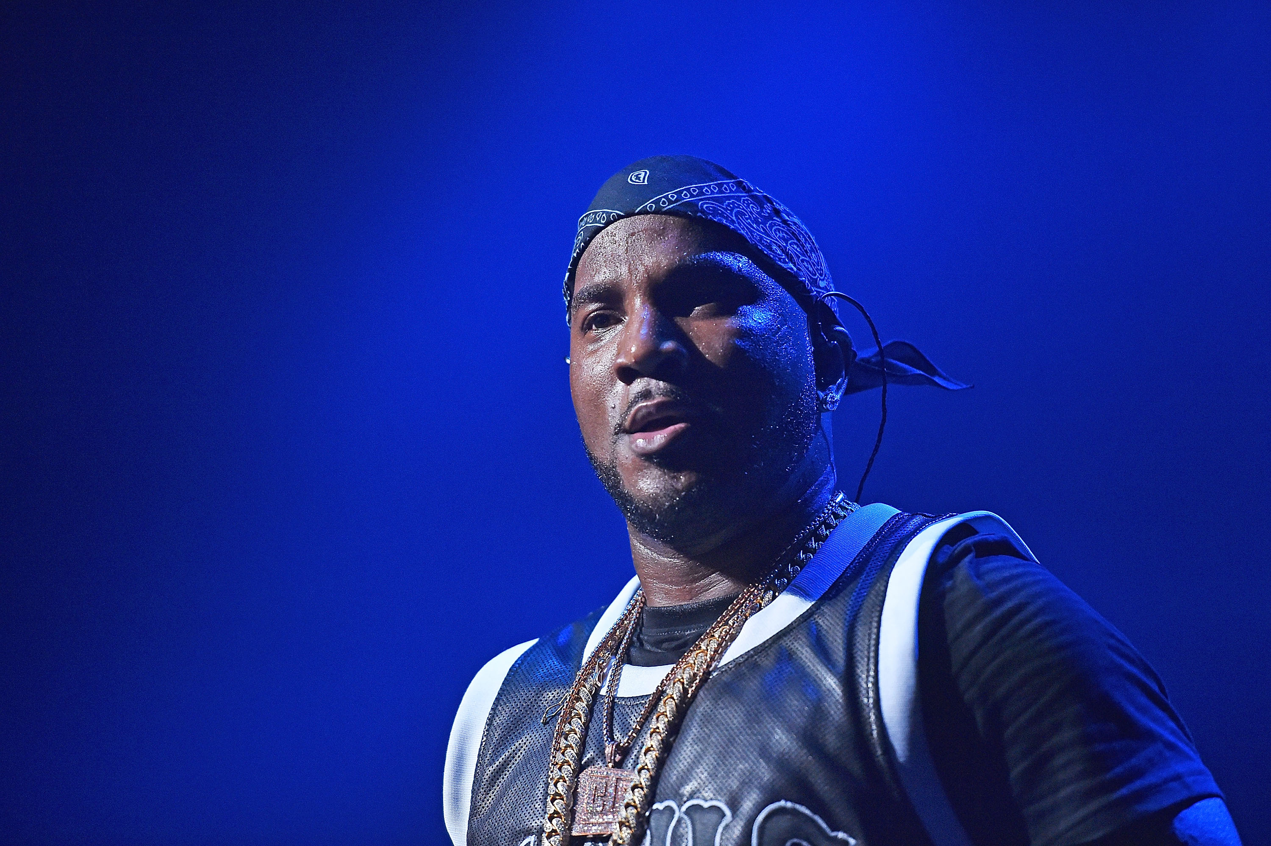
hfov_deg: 10.3
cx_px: 636
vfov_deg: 6.9
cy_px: 423
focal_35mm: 200
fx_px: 7057
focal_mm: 200
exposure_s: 1/1000
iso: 4000
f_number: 2.8
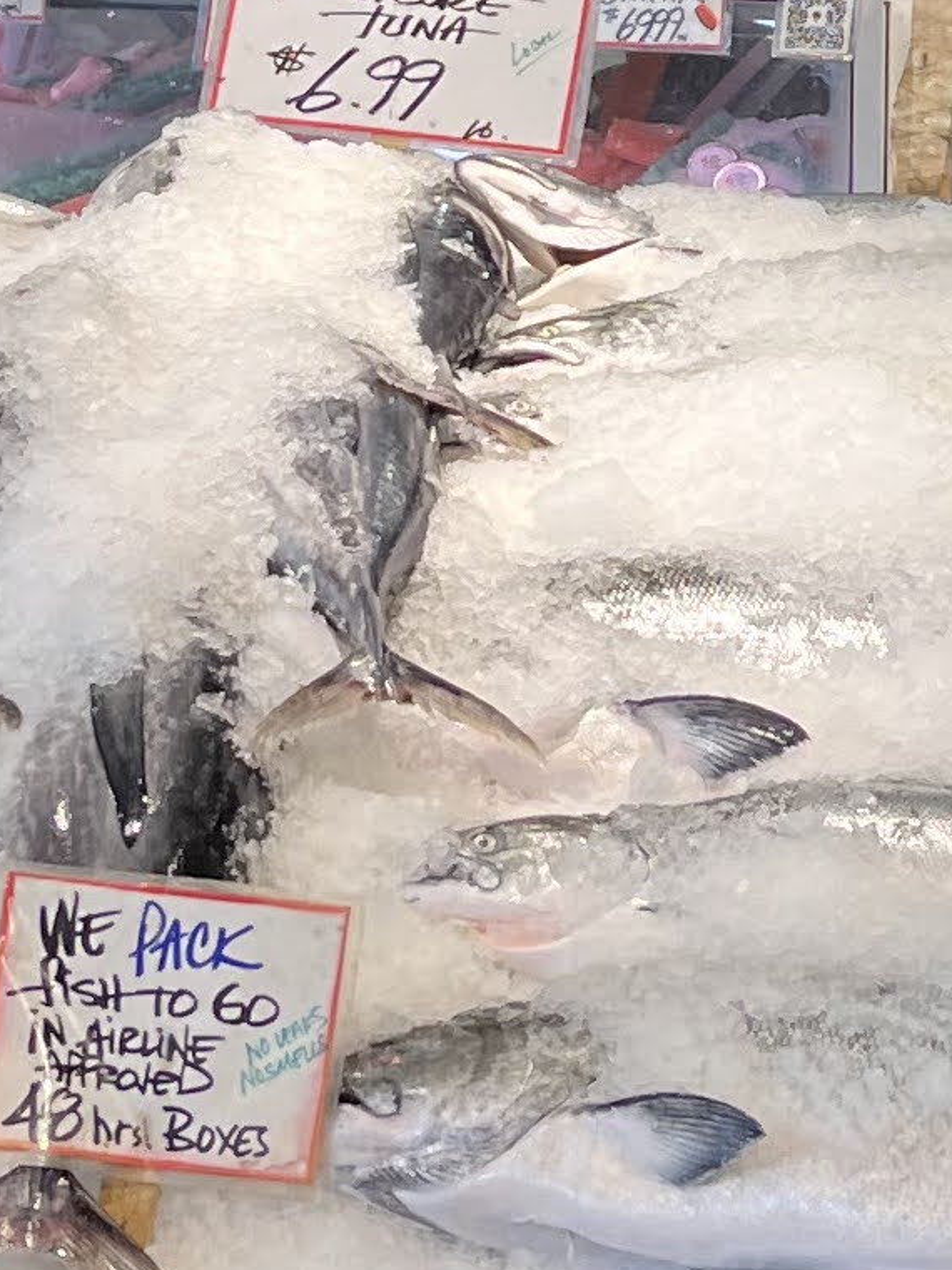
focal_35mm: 138
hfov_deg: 10.6
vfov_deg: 13.8
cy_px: -311
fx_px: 5060
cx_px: 1126
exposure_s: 1/120
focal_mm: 5.1
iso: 50
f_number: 1.6
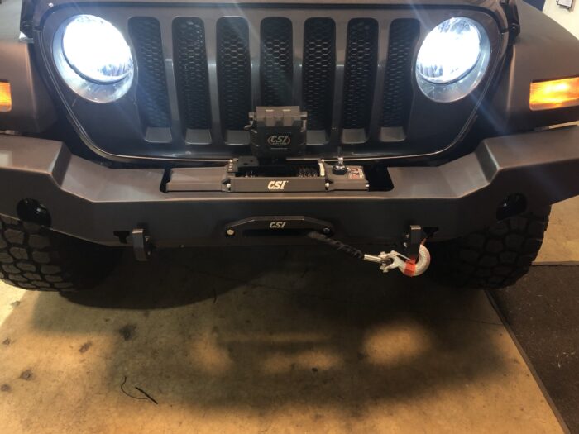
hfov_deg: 63.4
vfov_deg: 49.7
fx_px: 468
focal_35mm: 28
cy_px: 217
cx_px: 290
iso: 64
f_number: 1.8
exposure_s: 1/15
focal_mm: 3.99
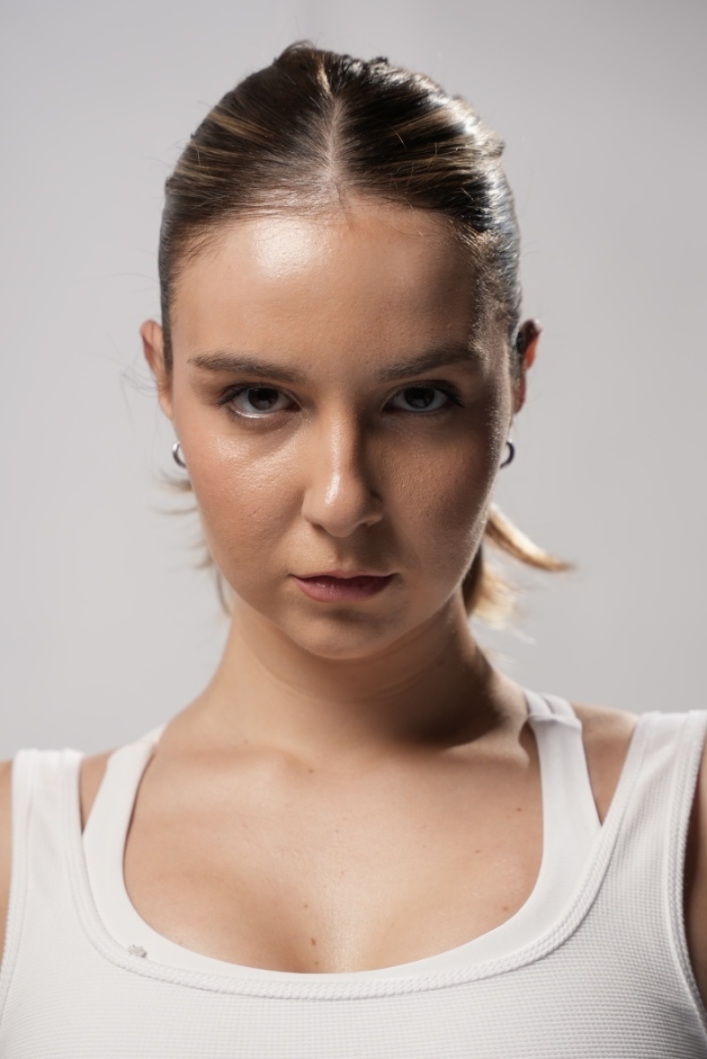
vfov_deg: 28.8
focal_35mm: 70
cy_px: 530
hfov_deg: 19.5
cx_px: 354
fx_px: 2060
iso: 100
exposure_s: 1/250
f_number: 4
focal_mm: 70
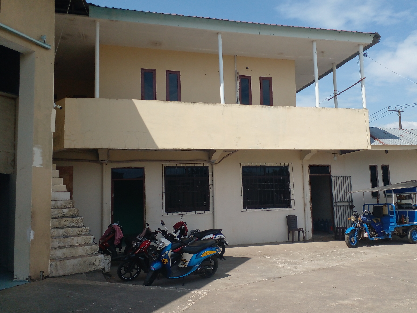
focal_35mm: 31
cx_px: 229
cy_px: 155
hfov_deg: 58.2
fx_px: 373
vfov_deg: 45.4
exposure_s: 1/1585
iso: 40
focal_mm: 3.6
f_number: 1.9
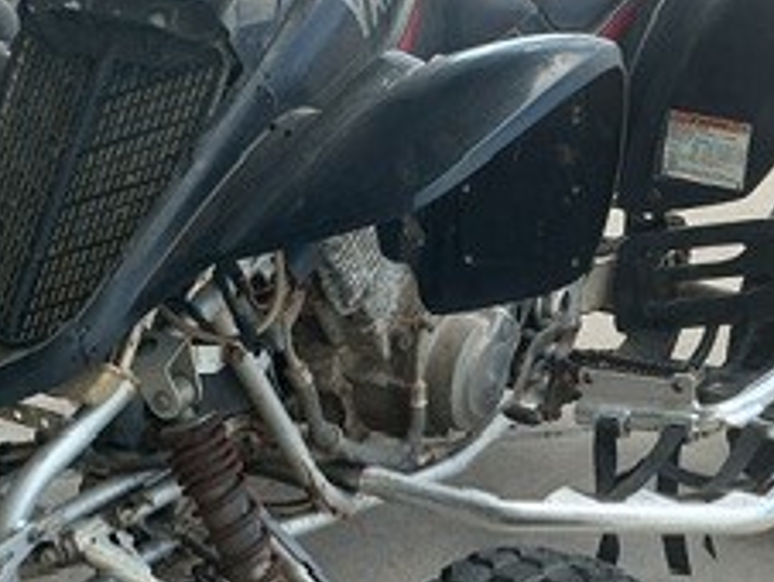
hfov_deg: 23.8
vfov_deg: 17.9
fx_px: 1835
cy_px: 435
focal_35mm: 82
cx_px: 319
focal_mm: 3
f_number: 1.8
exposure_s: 1/342
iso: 25
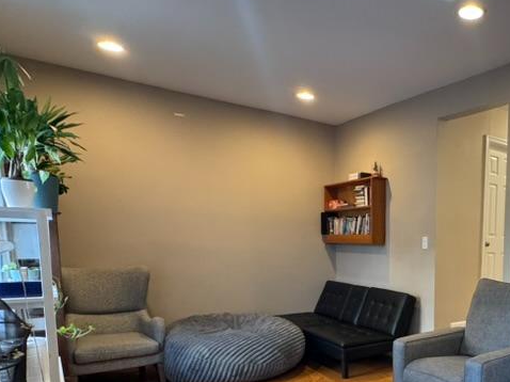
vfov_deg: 45.0
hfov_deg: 53.0
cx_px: 455
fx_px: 442
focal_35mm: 30
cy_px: 290
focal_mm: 2.22
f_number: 2.2
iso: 400
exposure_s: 1/60
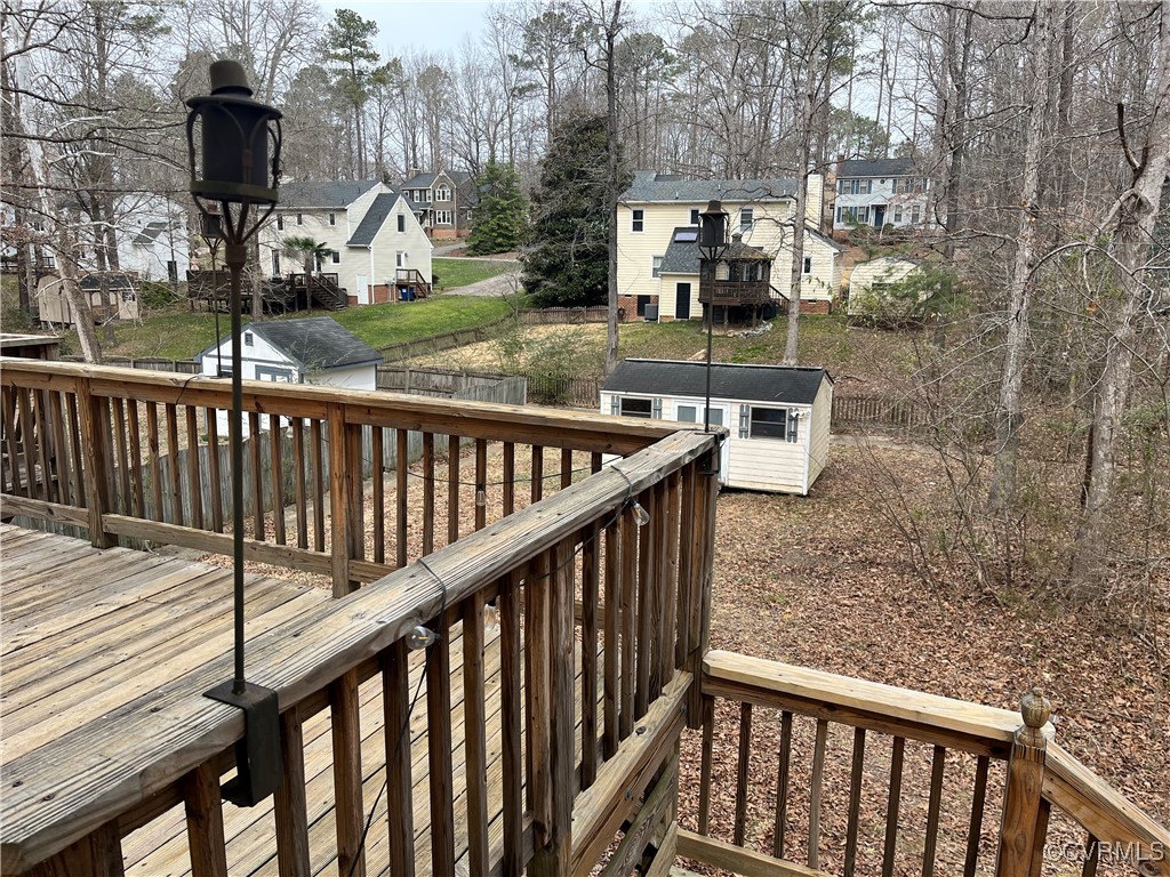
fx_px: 879
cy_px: 438
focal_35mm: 26
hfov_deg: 67.3
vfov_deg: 53.1
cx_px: 585
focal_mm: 5.1
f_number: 1.6
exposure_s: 1/992
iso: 50
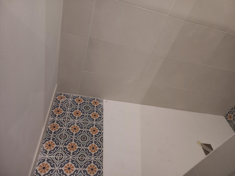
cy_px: 88
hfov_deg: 69.4
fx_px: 170
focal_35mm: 25
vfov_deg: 54.9
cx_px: 118
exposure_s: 1/33.3
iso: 400
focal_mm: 4.65
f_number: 1.8
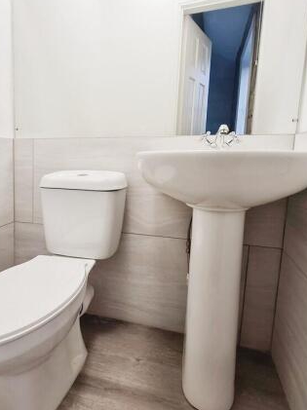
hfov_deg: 71.5
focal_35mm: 18
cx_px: 150
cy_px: 203
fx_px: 213
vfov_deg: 87.8
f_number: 2.2
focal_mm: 1.74
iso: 100
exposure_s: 1/50
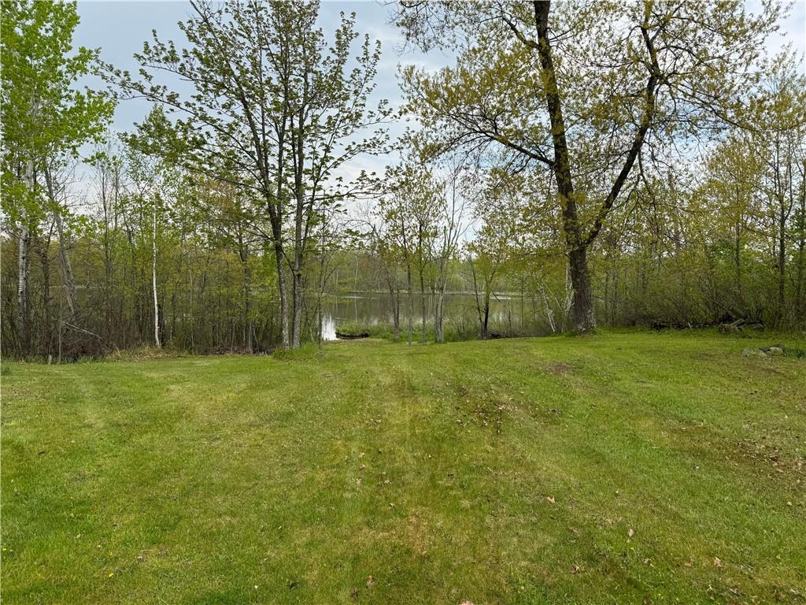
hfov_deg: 71.6
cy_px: 302
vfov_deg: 56.8
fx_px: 559
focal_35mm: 24
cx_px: 403
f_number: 1.78
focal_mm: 6.76
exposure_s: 1/1172
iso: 80
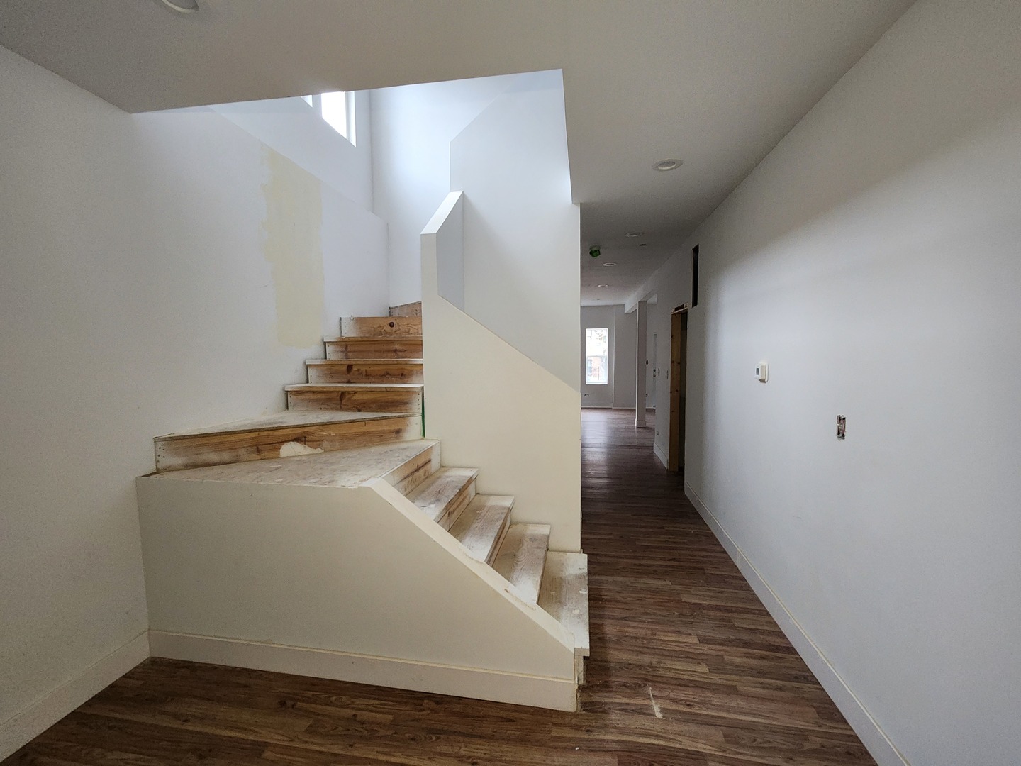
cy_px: 383
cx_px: 510
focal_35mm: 13
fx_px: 383
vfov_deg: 89.9
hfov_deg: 106.2
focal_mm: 2.2
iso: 400
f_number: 2.2
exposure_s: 1/30
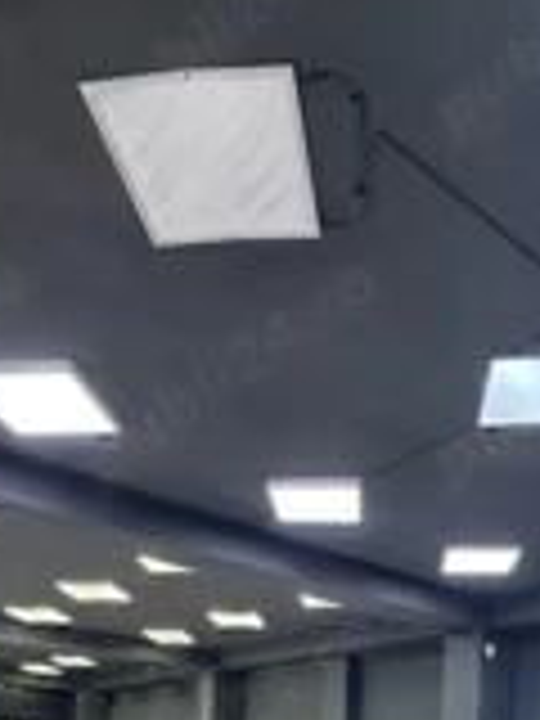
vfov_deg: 42.3
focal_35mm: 35
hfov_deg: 40.5
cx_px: 320
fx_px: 728
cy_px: 778
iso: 500
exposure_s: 1/100
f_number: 2.2
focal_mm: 2.22
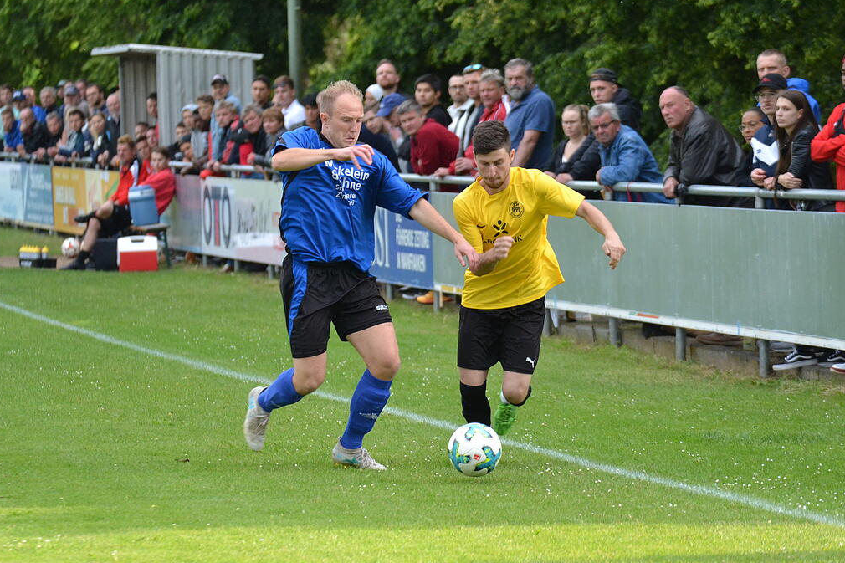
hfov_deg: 9.5
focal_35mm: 217
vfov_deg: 6.3
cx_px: 414
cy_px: 275
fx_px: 5081
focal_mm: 135
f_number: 4.5
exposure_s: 1/500
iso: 1250
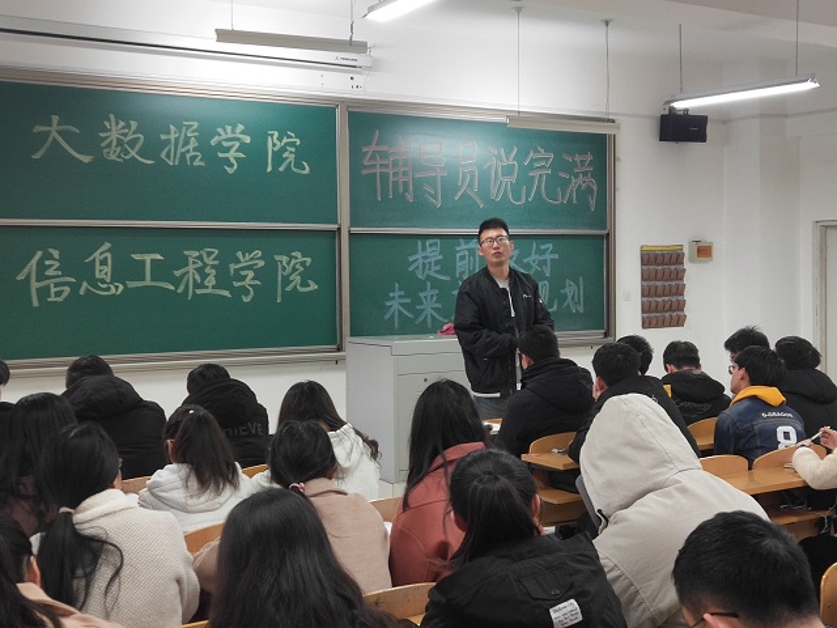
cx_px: 418
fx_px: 1282
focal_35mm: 53
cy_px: 314
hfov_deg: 36.2
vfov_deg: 27.5
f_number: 1.8
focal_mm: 3.95
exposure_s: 1/50
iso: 208
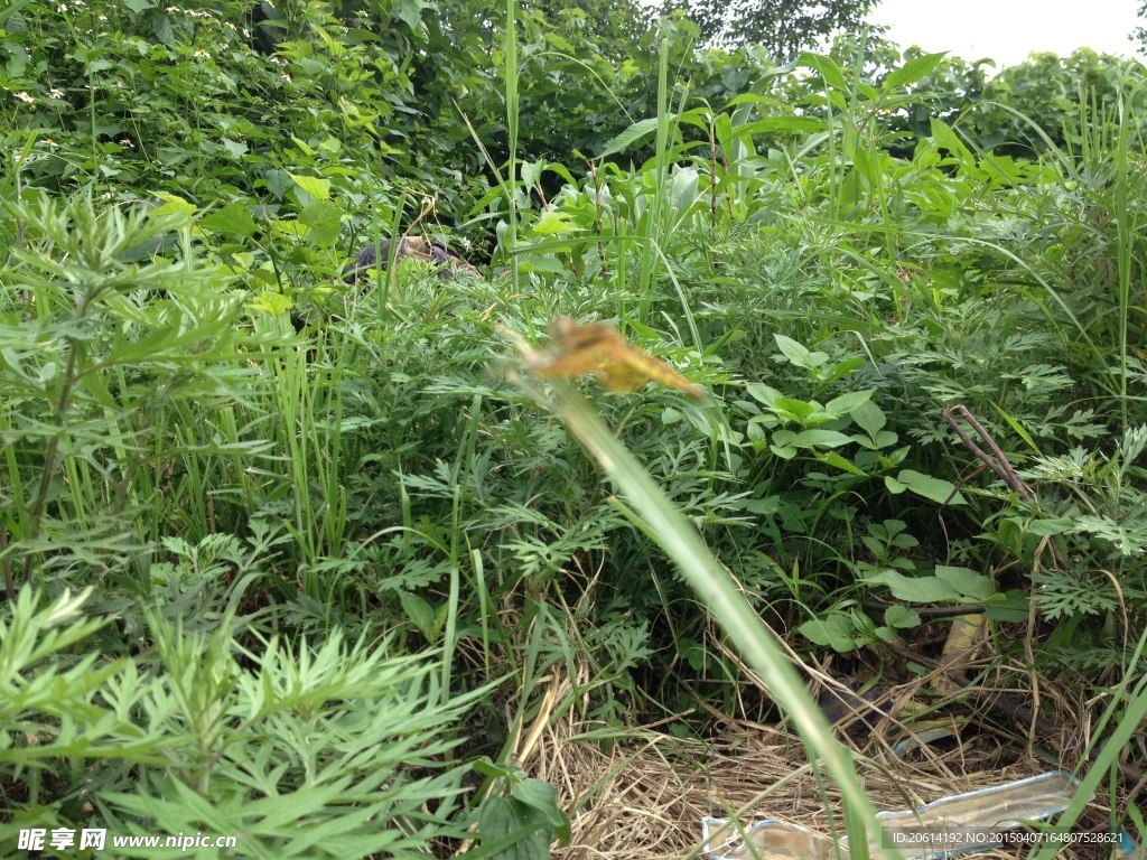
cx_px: 574
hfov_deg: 52.6
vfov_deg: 40.7
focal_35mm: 35
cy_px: 430
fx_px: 1160
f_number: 2.4
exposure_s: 1/468
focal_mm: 4.28
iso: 50
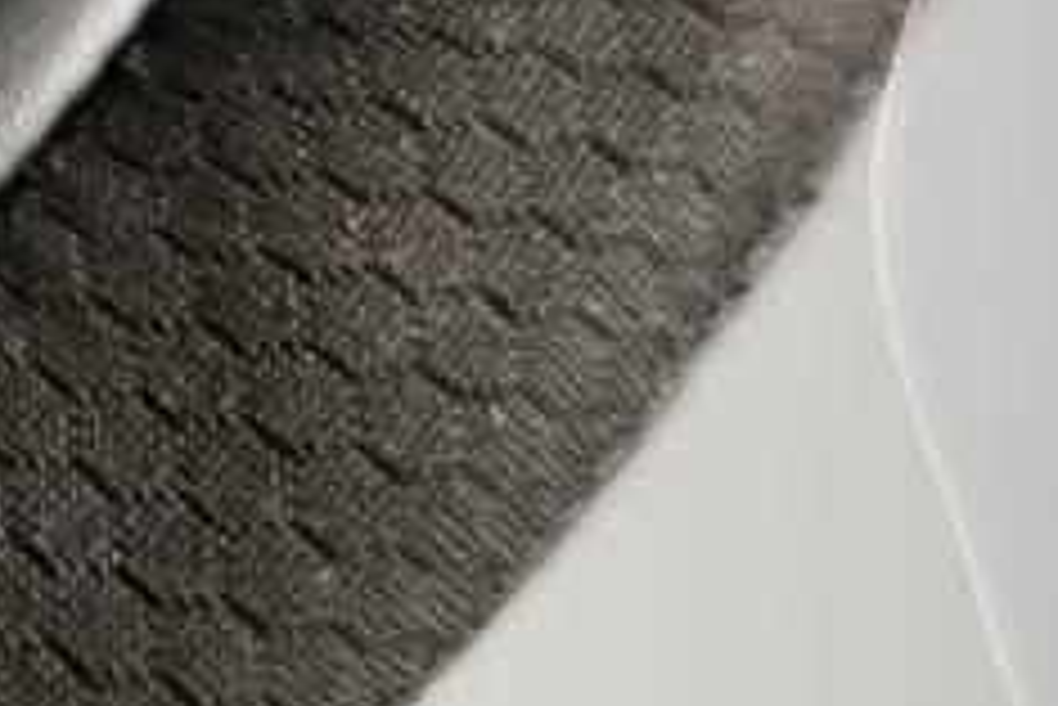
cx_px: -536
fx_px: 4264
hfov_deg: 13.3
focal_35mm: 145
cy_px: -180
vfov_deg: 9.3
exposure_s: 1/50
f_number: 1.6
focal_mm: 5.56
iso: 125
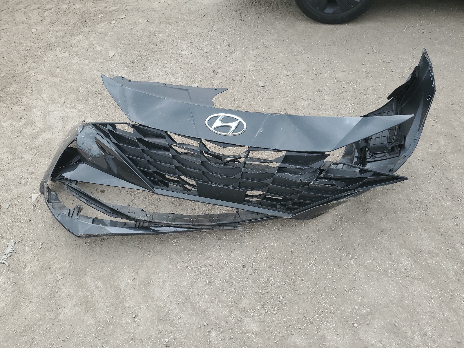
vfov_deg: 53.1
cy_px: 174
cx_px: 232
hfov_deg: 67.3
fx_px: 349
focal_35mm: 26
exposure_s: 1/1000
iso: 50
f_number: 1.5
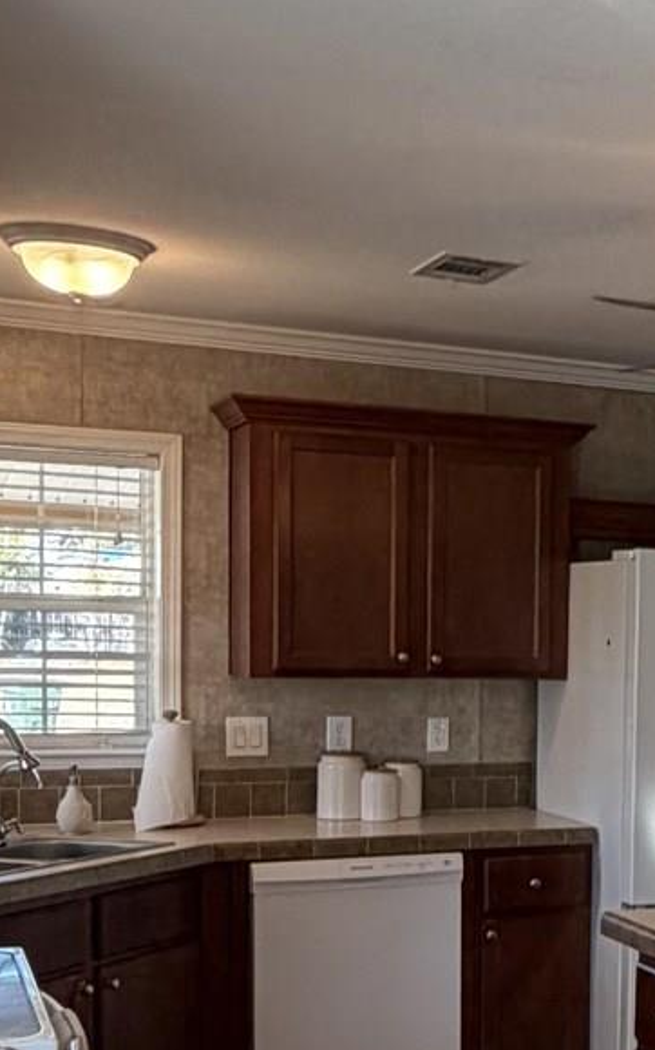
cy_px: 746
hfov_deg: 20.1
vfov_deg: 34.1
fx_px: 1687
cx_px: 850
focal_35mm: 59
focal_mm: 2.22
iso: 200
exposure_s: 1/120
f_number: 2.2
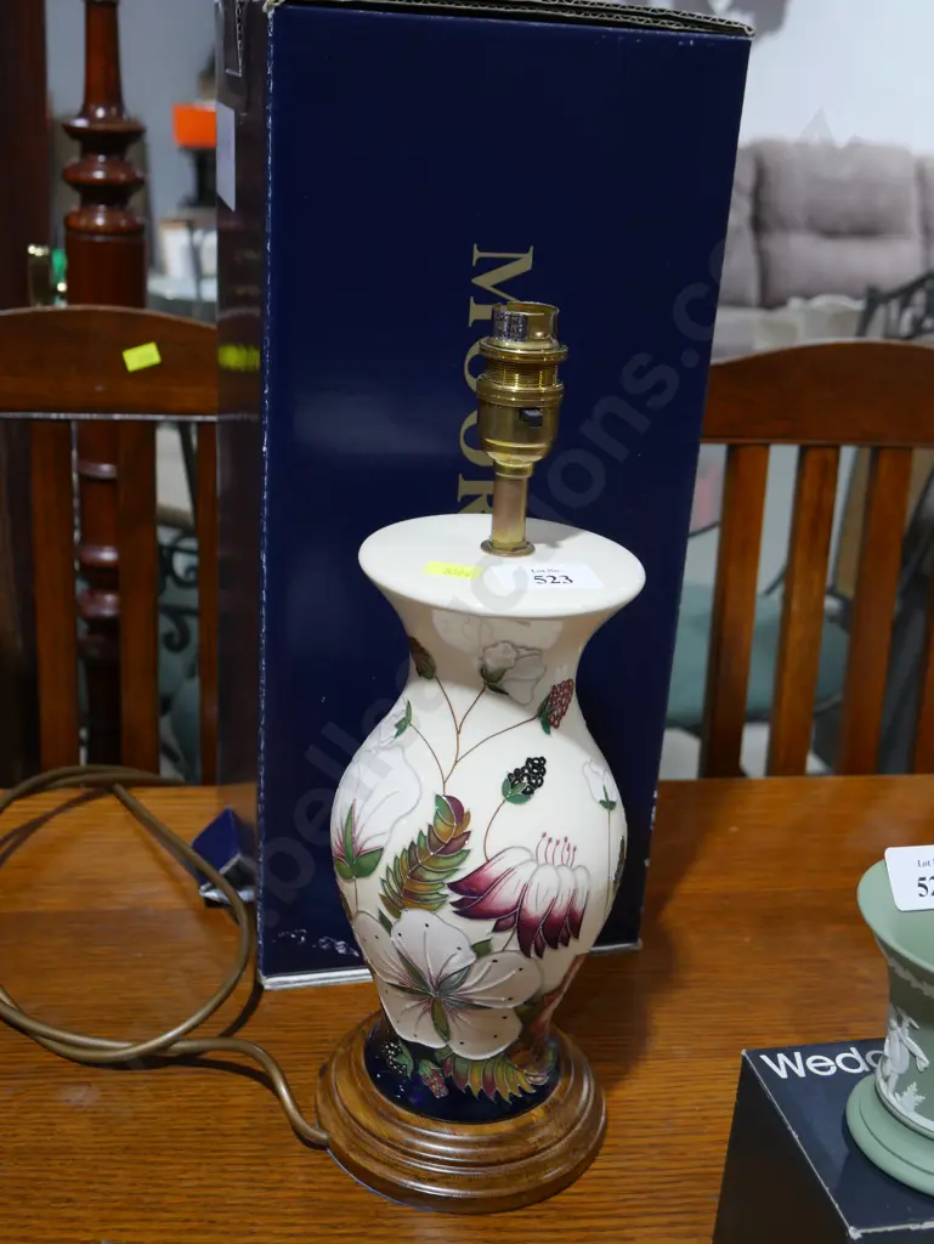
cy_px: 622
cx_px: 467
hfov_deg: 36.0
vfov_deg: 46.8
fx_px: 1438
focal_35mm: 40
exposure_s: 1/60
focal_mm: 20
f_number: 4.5
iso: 500
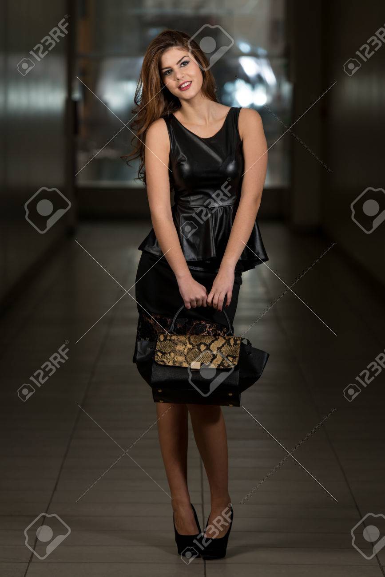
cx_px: 192
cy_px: 288
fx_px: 2405
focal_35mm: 150
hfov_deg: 9.2
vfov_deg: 13.7
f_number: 4
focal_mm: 150
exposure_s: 1/160
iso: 100
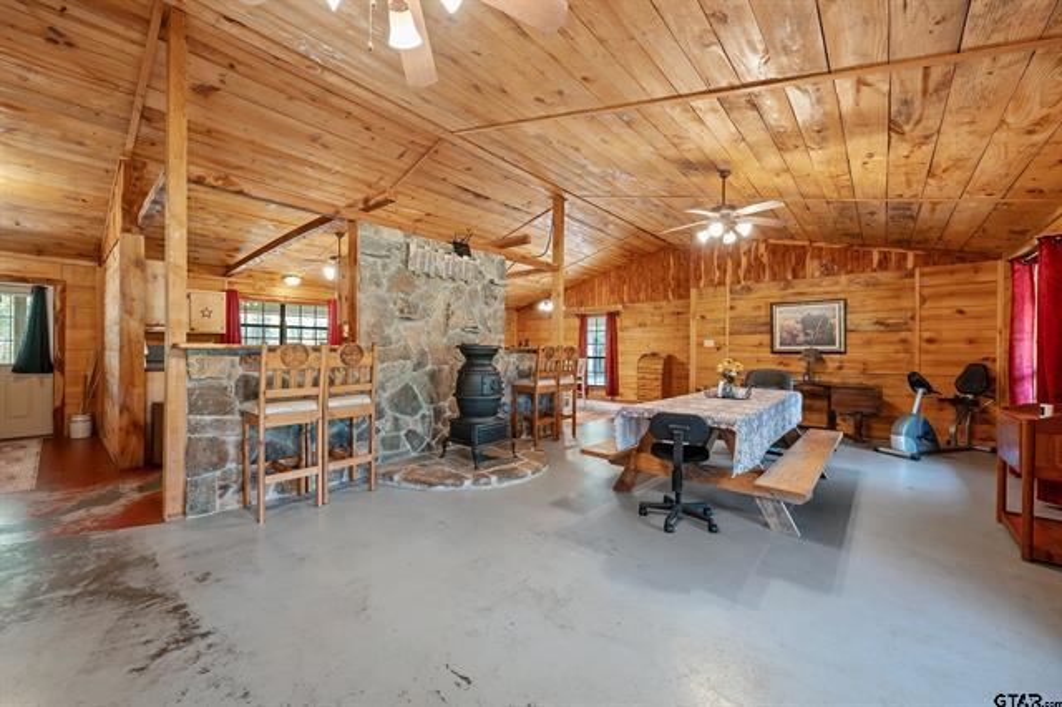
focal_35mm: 14
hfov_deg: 104.3
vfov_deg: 81.1
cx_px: 531
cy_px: 354
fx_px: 413
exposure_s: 1/3
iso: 800
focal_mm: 14
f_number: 8
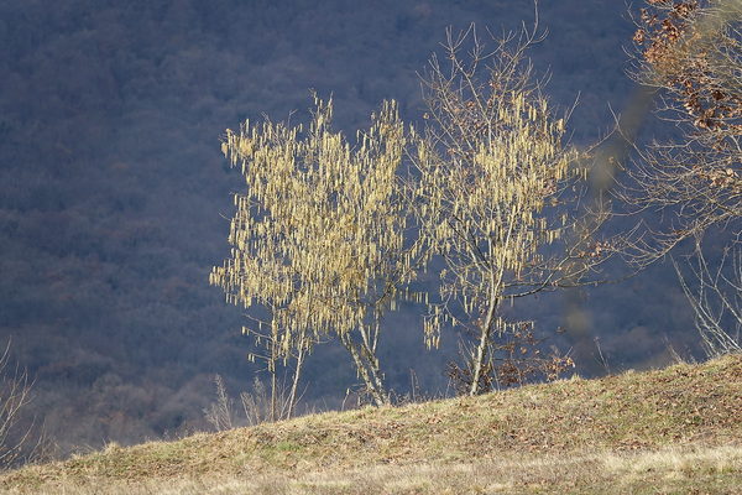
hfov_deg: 5.2
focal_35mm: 400
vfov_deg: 3.4
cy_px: 248
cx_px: 371
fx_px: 8244
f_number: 4
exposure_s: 1/400
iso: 100
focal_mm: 146.76
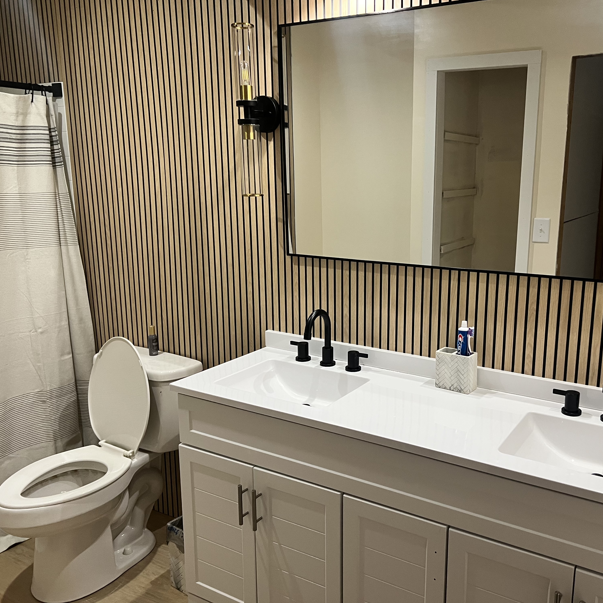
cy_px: 303
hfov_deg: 51.8
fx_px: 611
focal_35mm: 31
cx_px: 386
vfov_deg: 52.5
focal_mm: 5.7
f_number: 1.5
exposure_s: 1/60
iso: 250
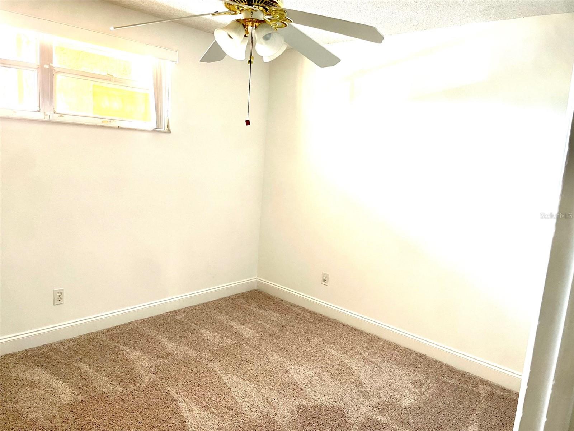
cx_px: 287
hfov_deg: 67.3
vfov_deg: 53.1
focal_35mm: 26
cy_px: 216
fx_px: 431
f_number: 1.6
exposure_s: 1/60
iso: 125
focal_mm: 4.2
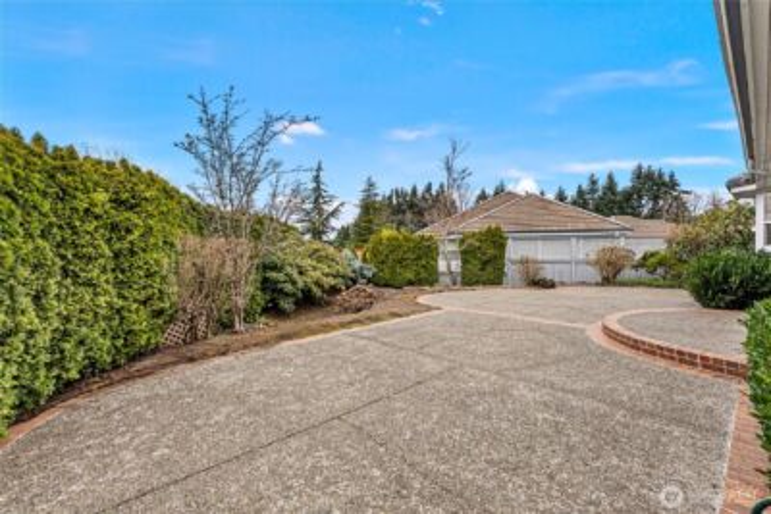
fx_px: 343
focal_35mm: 16
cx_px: 386
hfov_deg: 96.7
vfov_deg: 73.8
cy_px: 257
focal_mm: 16
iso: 1600
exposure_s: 1/250
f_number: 8
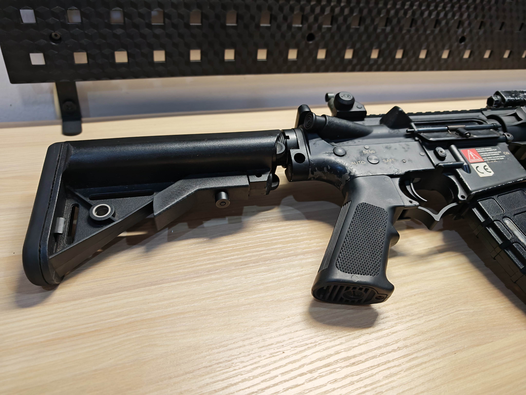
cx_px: 263
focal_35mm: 24
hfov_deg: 71.6
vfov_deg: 56.8
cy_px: 198
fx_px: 365
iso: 125
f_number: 2
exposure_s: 1/100
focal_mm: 6.83
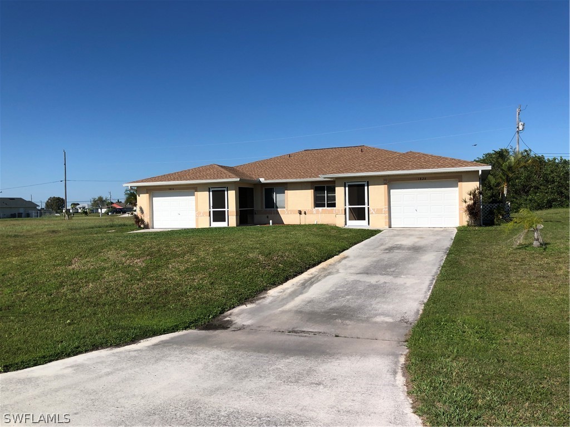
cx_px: 285
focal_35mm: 28
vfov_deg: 49.7
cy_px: 214
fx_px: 461
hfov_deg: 63.4
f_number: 1.8
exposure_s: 1/3472
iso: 25
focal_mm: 3.99
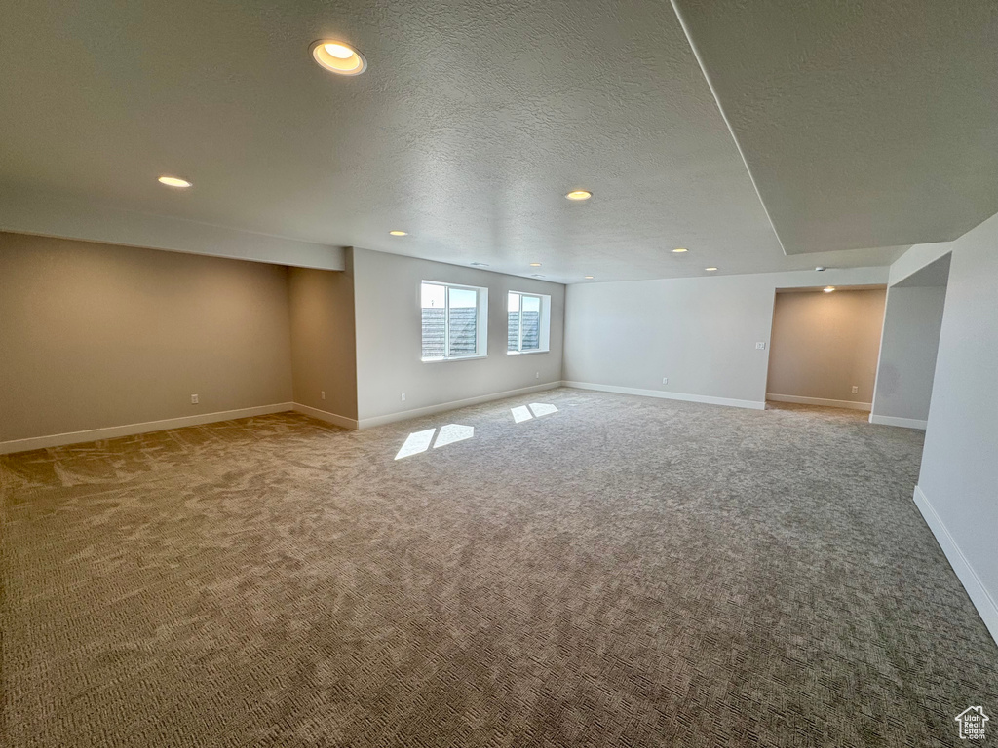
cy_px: 374
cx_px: 499
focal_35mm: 14
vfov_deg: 85.7
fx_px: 404
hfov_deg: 102.1
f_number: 2.2
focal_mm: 2.22
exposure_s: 1/129
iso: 40
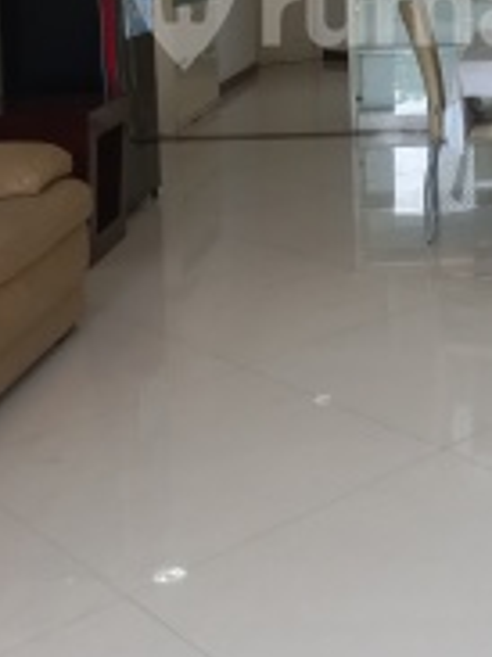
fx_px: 1195
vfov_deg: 28.8
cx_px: 461
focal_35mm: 63
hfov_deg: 22.6
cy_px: 4
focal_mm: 4.6
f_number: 1.8
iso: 125
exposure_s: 1/50
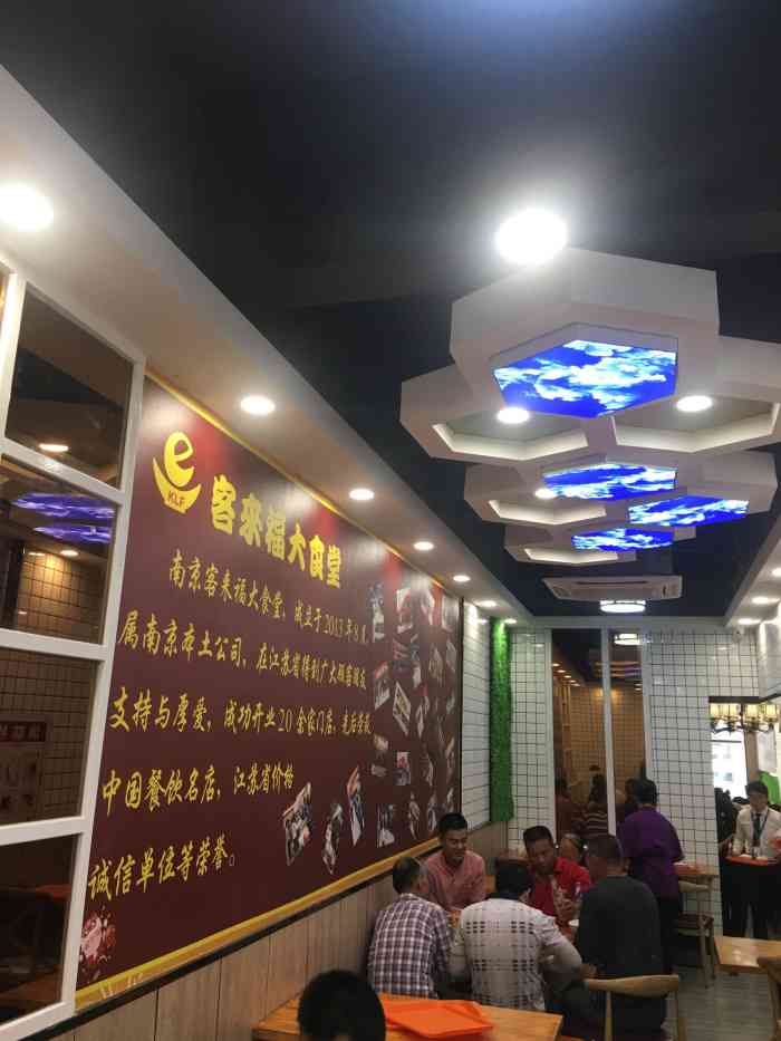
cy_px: 520
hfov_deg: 48.2
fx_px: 872
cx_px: 390
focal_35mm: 29
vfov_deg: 61.7
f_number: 2.2
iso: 40
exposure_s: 1/33
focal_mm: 4.15
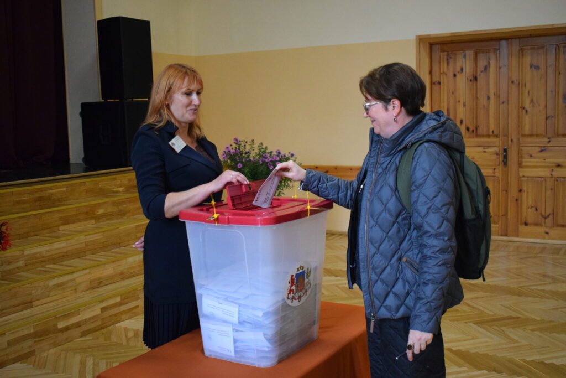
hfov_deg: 47.9
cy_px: 189
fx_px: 637
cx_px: 283
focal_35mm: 40
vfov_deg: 33.0
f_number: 4
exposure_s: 1/200
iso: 3200
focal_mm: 27
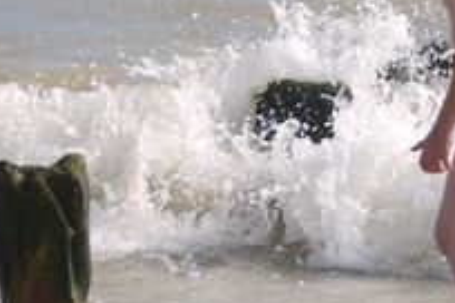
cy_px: -40
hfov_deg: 2.3
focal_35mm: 877
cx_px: 1106
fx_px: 11083
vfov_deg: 1.6
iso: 100
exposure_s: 1/640
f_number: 6.3
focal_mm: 84
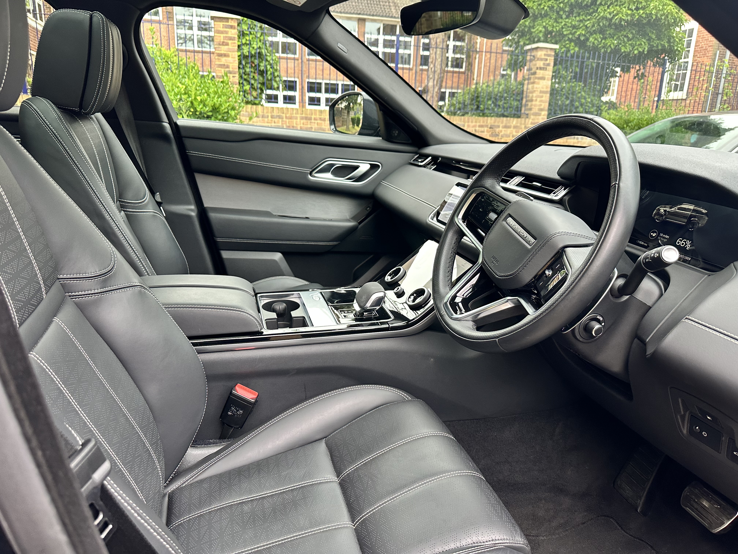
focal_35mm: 24
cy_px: 277
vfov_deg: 56.8
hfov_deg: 71.6
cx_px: 369
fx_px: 512
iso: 200
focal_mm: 6.86
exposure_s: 1/121
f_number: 1.78
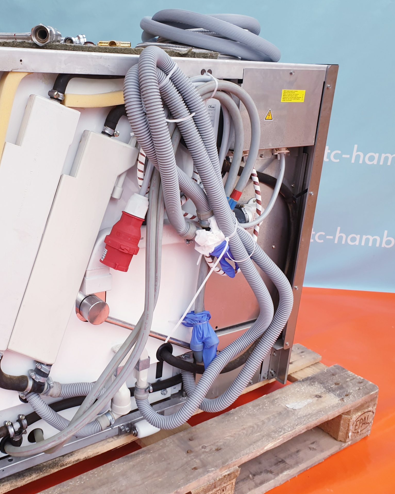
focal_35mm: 34
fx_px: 497
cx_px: 119
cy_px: 247
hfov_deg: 42.5
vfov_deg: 52.8
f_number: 2.4
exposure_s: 1/50
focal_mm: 4.3
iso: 50
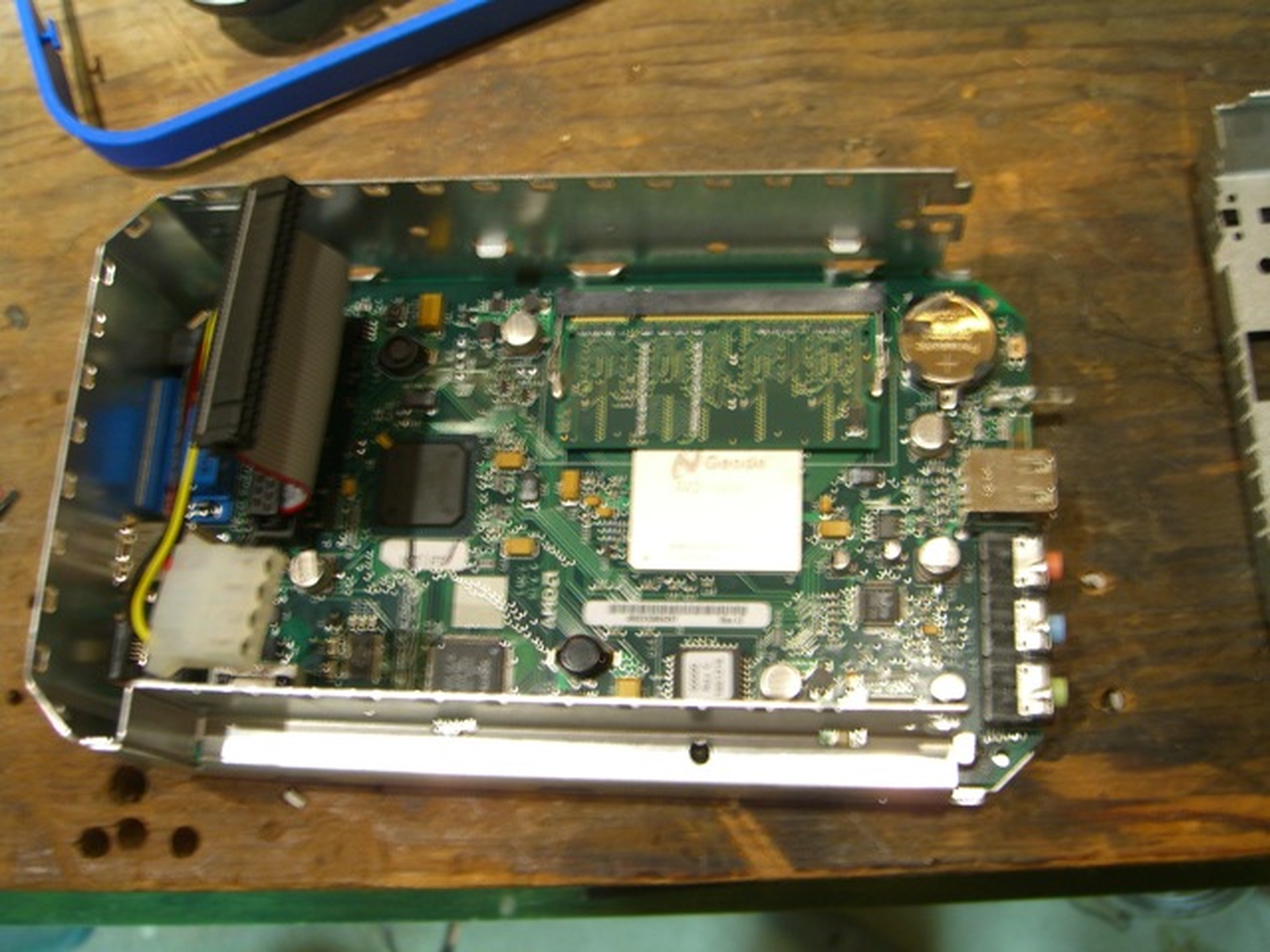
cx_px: 635
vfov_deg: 37.7
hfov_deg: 49.0
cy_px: 476
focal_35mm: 38
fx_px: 1394
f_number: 2.8
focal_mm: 7.9
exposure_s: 1/10
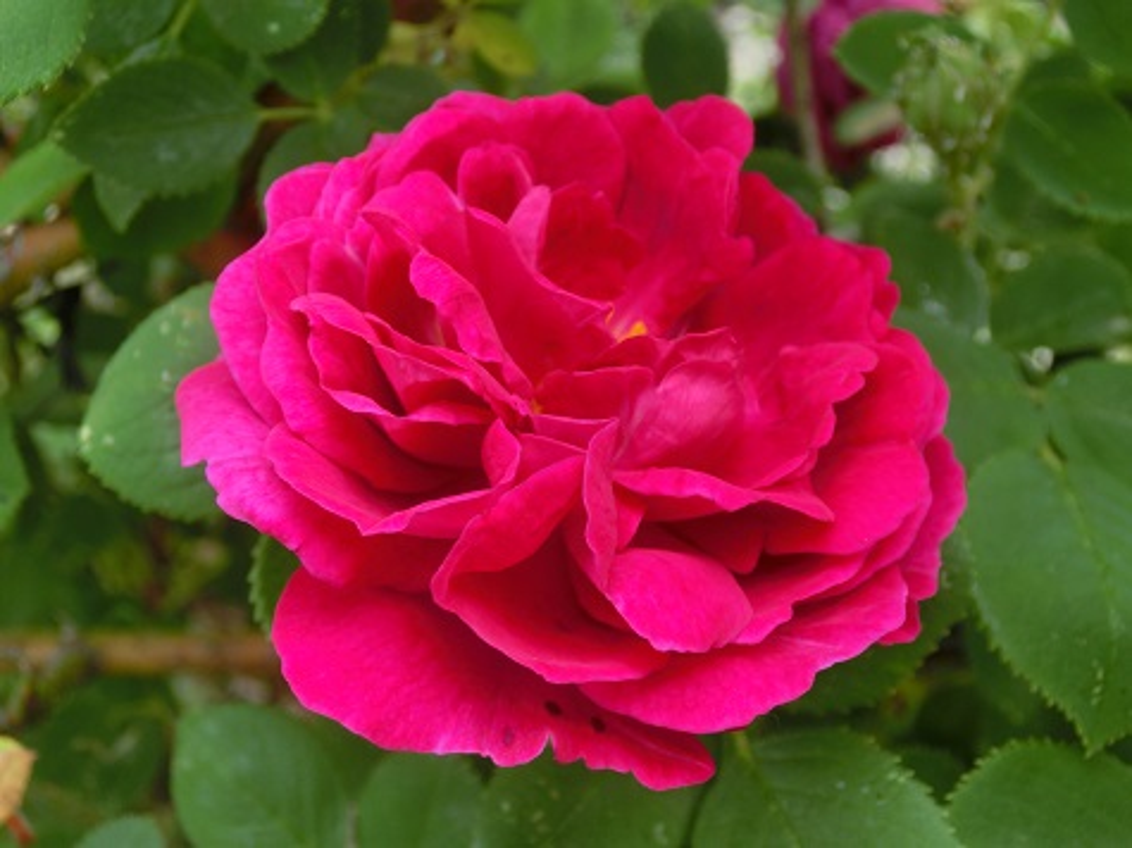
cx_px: 566
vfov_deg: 38.6
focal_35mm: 37
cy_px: 424
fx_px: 1210
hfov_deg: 50.1
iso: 80
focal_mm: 6.5
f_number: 4.1
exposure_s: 1/160
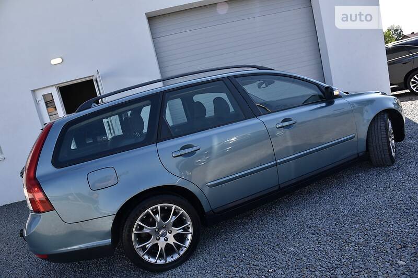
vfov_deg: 53.1
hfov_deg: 73.8
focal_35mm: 24
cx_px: 209
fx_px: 279
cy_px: 139
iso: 320
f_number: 8
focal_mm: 24
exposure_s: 1/250
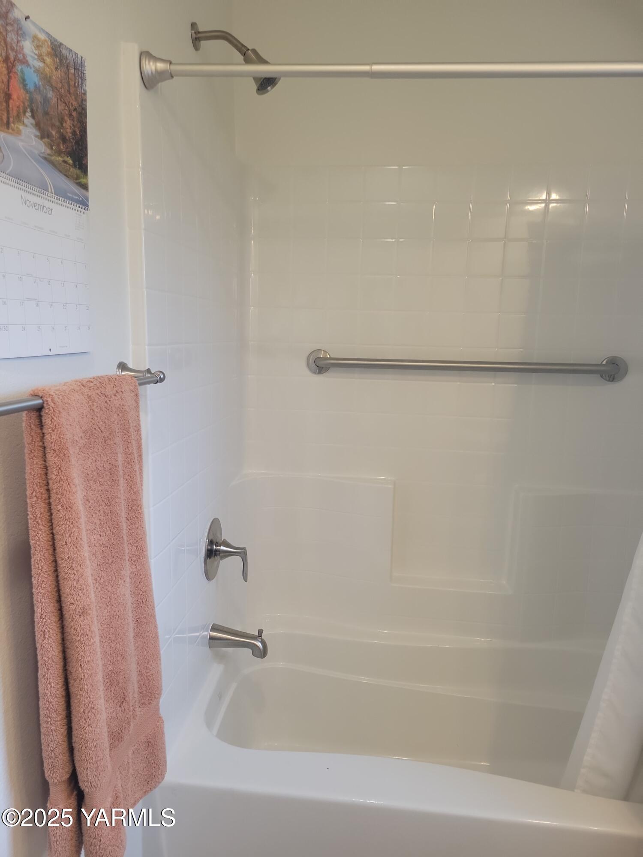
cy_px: 428
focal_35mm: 26
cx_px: 322
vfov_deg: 67.3
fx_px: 644
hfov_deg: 53.1
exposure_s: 1/59
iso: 87
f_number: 1.8
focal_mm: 5.4
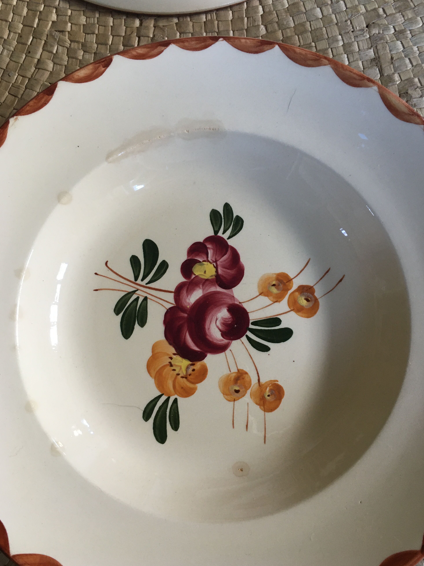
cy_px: 291
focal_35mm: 30
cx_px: 207
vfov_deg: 60.0
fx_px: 490
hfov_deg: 46.8
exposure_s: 1/33
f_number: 2.2
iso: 125
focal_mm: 4.15
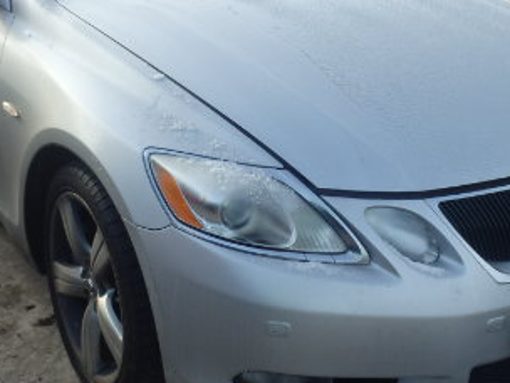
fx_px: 869
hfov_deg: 32.7
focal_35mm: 59
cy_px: 131
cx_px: 230
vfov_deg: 24.7
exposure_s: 1/250
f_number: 3.9
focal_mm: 5
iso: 125
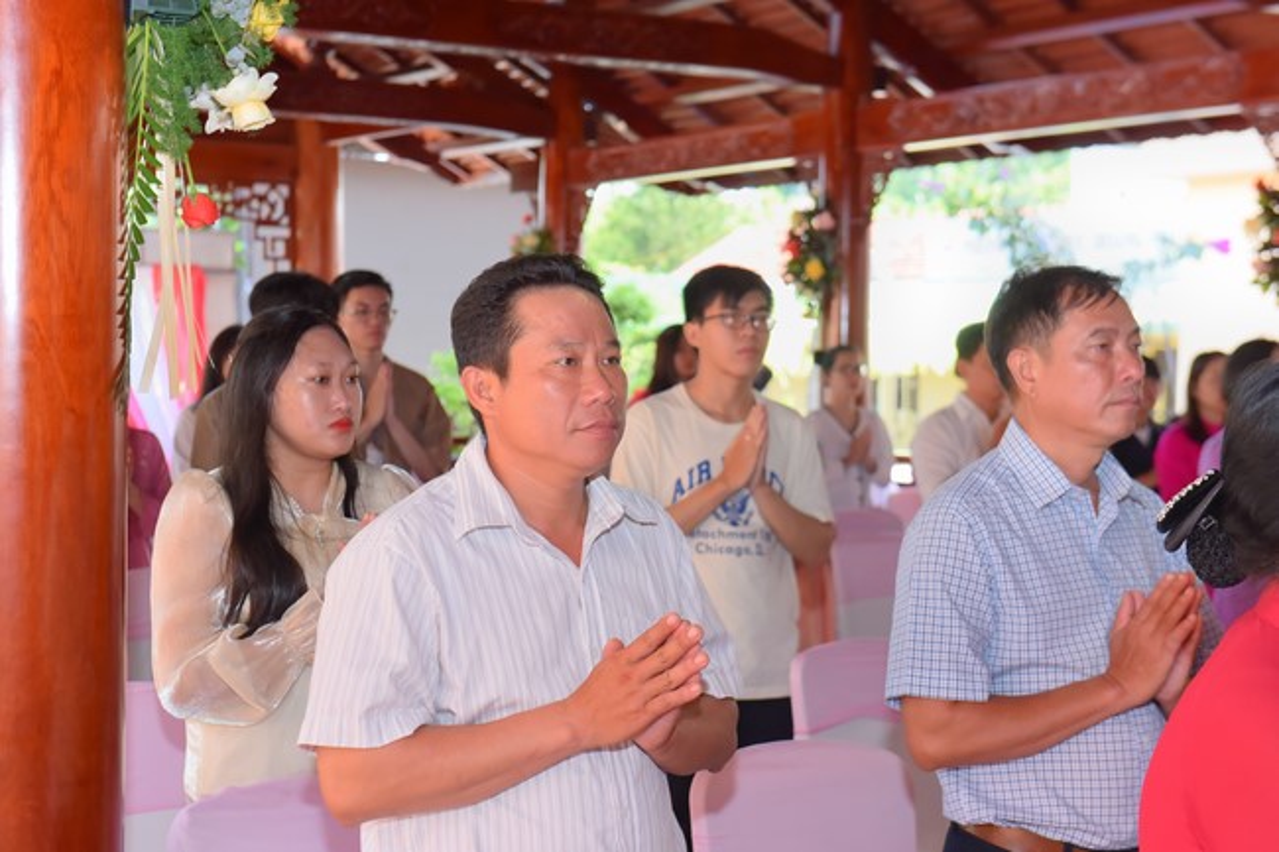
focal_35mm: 62
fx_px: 2202
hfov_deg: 32.4
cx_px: 640
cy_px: 426
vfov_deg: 21.9
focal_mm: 62
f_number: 5
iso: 1000
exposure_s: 1/160
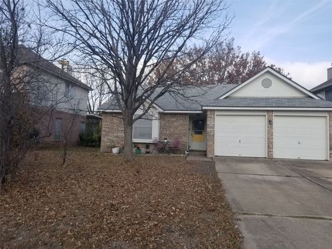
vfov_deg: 53.1
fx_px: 249
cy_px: 124
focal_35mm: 26
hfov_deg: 67.3
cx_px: 166
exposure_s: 1/1504
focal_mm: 4.25
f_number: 1.7
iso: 50
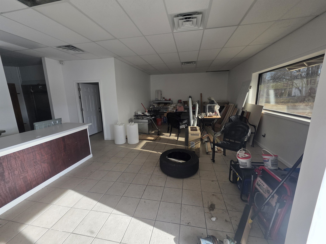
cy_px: 122
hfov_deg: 106.2
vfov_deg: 89.9
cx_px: 163
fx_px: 122
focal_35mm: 13
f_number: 1.9
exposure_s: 1/120
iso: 64
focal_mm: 2.2
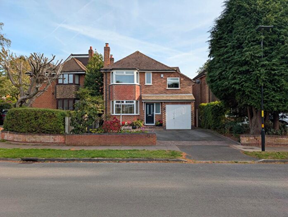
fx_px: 200
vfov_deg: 56.9
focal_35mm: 24
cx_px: 144
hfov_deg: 71.5
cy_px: 108
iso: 23
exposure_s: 1/487
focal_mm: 6.9
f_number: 1.68
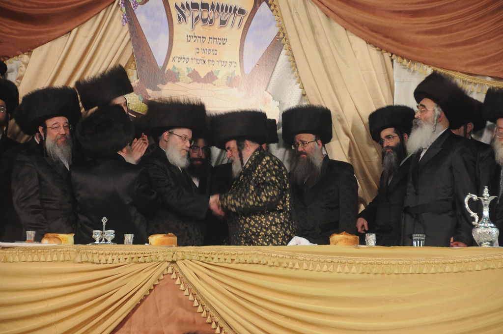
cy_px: 167
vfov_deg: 9.6
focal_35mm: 142
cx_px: 252
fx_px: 1988
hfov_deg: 14.4
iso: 1600
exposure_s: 1/30
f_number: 5.3
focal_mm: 95
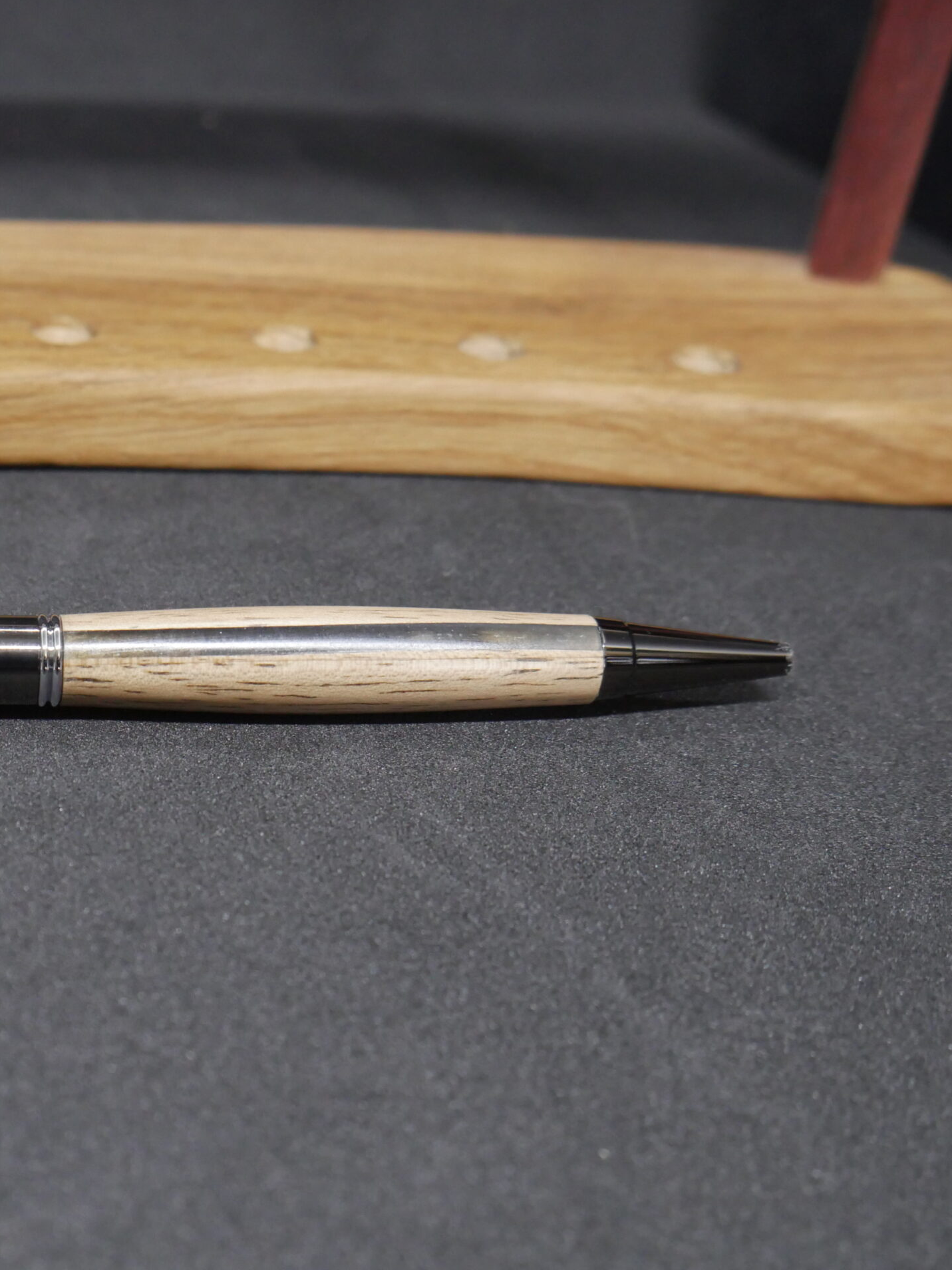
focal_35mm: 51
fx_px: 1870
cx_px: 116
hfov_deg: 27.6
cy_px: 632
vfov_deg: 37.5
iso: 1600
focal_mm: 19
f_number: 5.6
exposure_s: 1/60
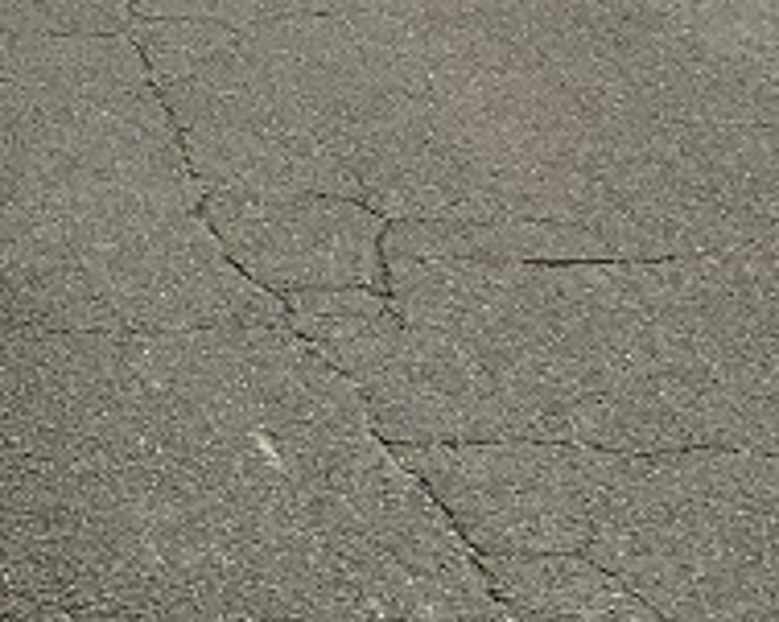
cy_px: -816
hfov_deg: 12.5
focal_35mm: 150
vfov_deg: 9.3
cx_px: -227
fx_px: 3457
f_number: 1.8
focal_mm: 3
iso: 20
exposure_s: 1/4065
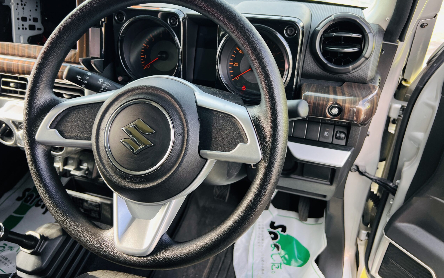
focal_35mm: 28
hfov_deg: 66.5
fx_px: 339
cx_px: 221
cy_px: 117
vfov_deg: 44.4
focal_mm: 5.7
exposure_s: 1/121
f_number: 1.5
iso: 40
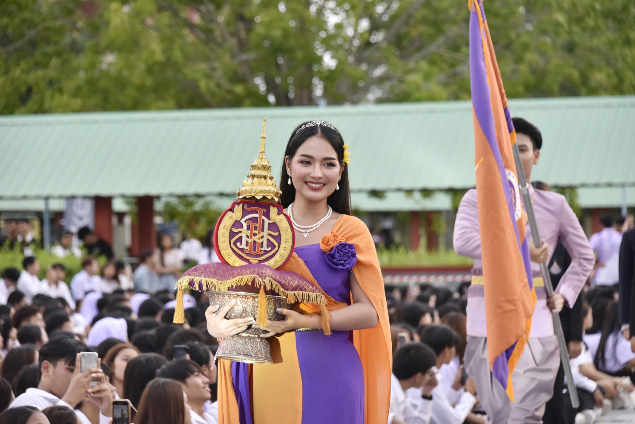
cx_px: 318
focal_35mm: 160
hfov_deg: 12.8
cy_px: 212
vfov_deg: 8.6
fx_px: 2823
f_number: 6.3
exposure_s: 1/160
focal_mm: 160
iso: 1600
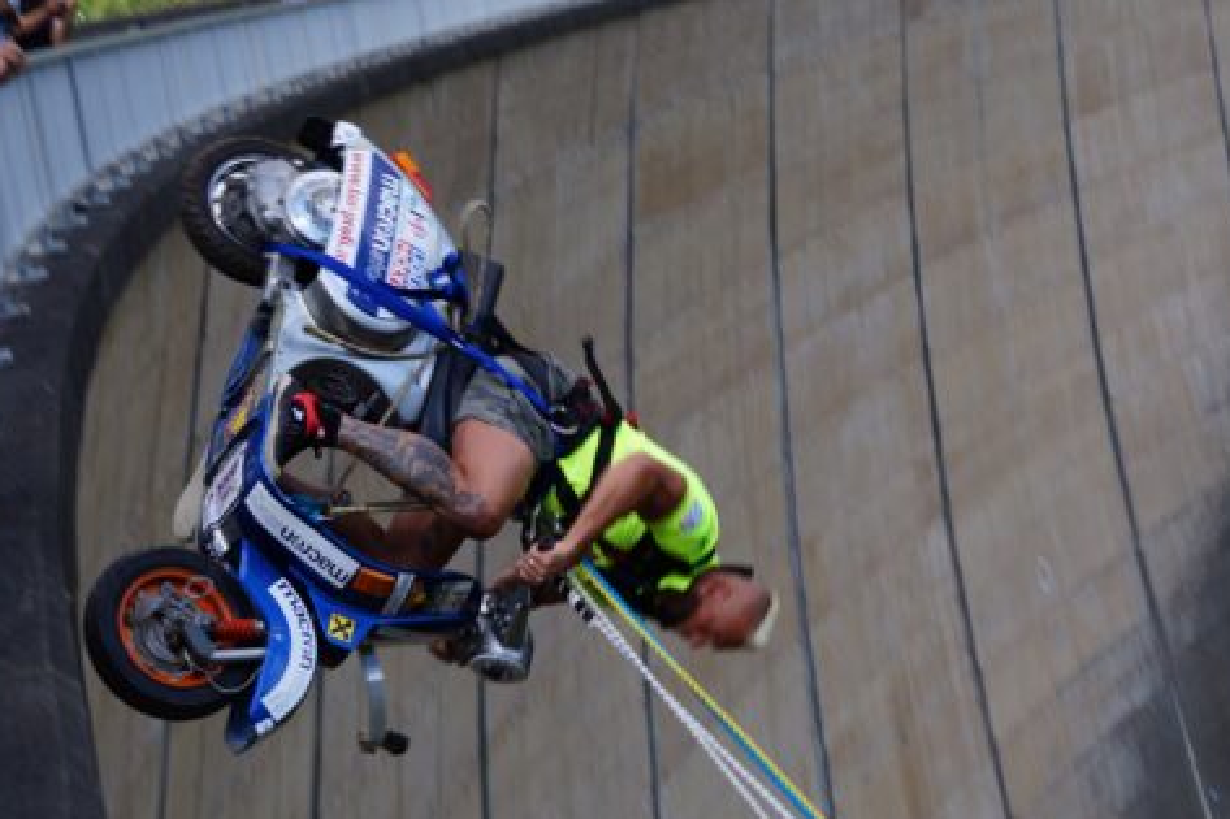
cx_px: 780
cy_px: 324
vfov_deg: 11.6
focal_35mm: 118
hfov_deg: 17.3
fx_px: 4030
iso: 100
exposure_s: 1/160
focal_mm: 60
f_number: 7.1
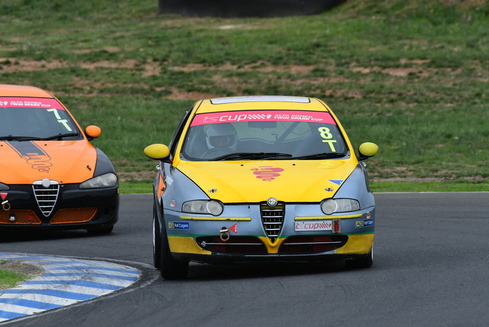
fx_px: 10191
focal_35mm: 750
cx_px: 244
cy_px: 164
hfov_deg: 2.7
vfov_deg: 1.8
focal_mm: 500
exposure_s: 1/640
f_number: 10
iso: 2000
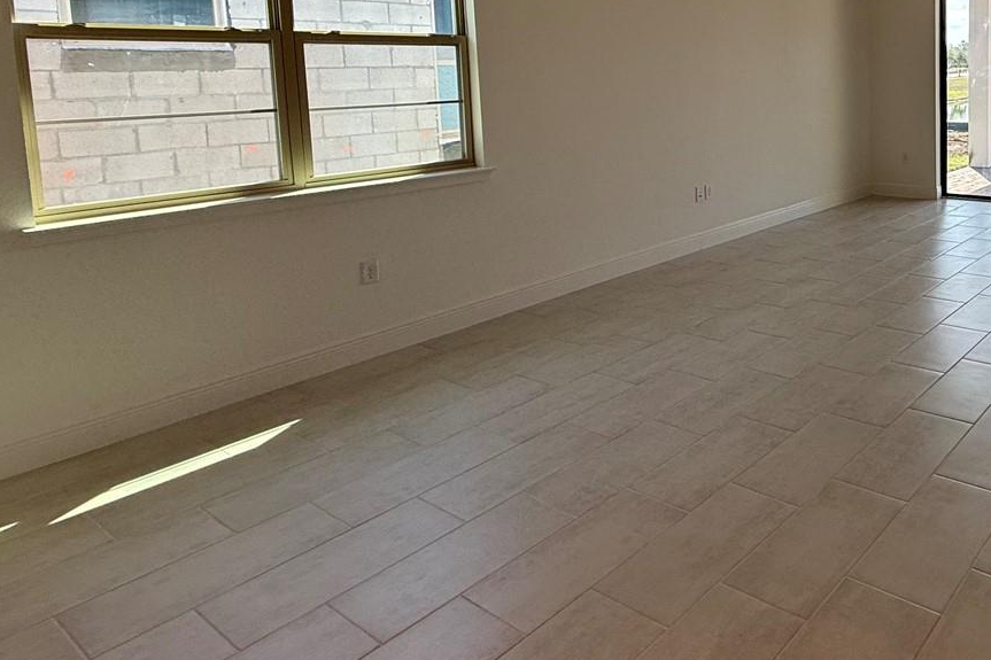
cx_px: 858
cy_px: 124
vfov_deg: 45.3
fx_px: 743
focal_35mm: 27
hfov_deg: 59.3
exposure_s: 1/256
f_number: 2.2
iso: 50
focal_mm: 2.22
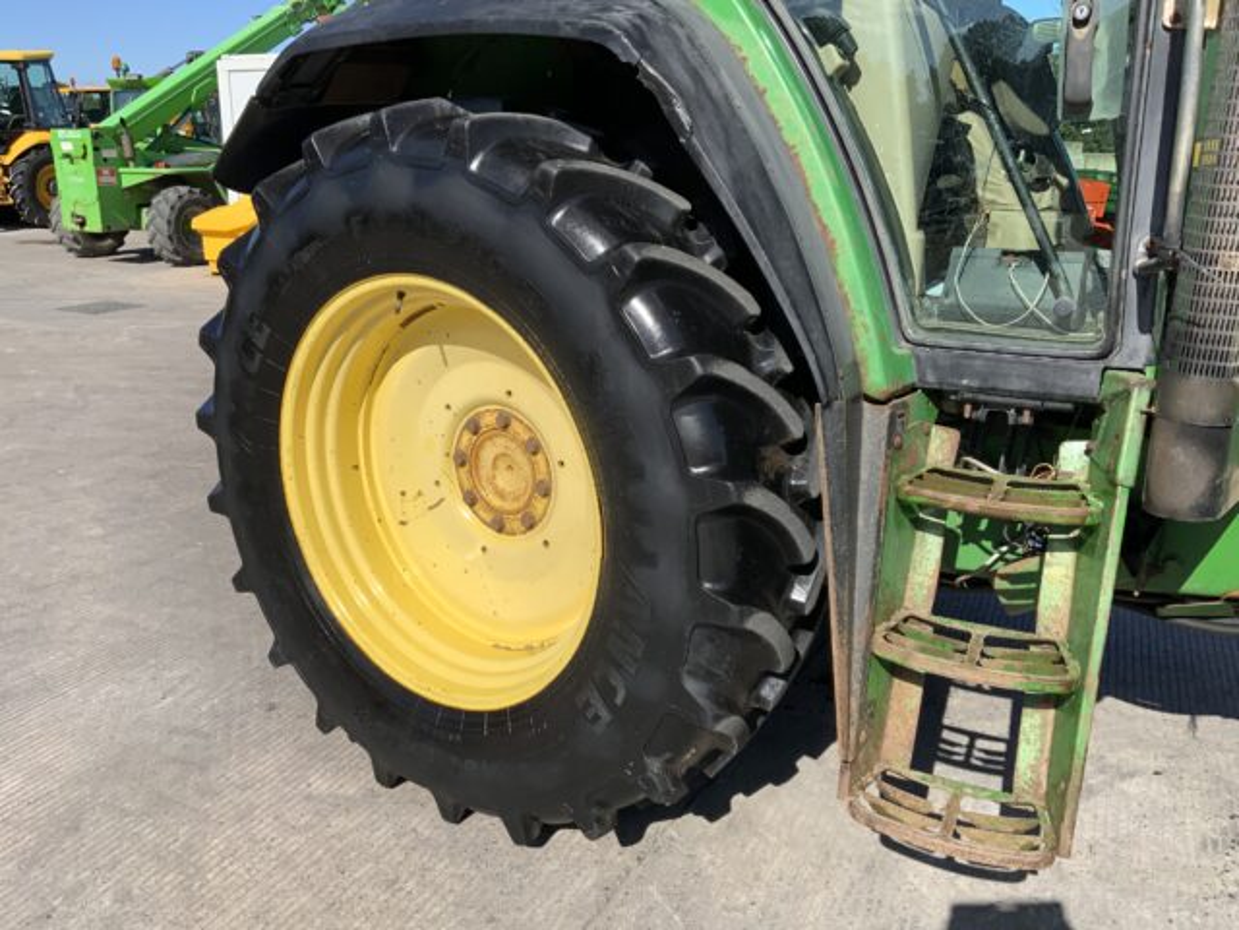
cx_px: 620
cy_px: 465
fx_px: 1038
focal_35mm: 29
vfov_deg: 48.2
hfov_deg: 61.7
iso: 16
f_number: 1.8
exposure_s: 1/2141
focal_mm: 3
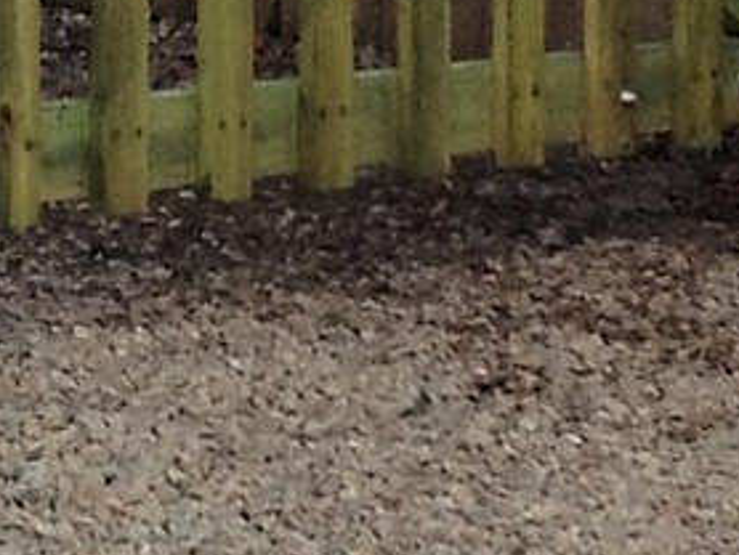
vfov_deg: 5.7
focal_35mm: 257
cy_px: -320
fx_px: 5491
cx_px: -482
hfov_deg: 7.5
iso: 50
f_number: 2.4
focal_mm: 4.28
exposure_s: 1/325
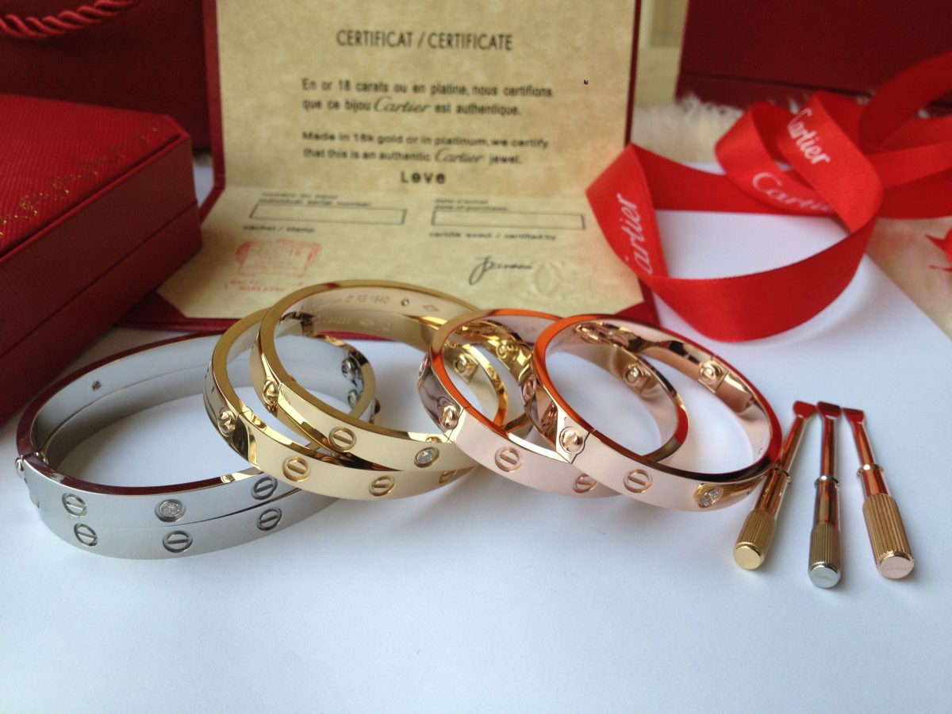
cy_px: 357
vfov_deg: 40.7
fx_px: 963
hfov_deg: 52.6
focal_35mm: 35
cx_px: 476
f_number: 2.4
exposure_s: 1/120
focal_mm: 4.28
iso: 80
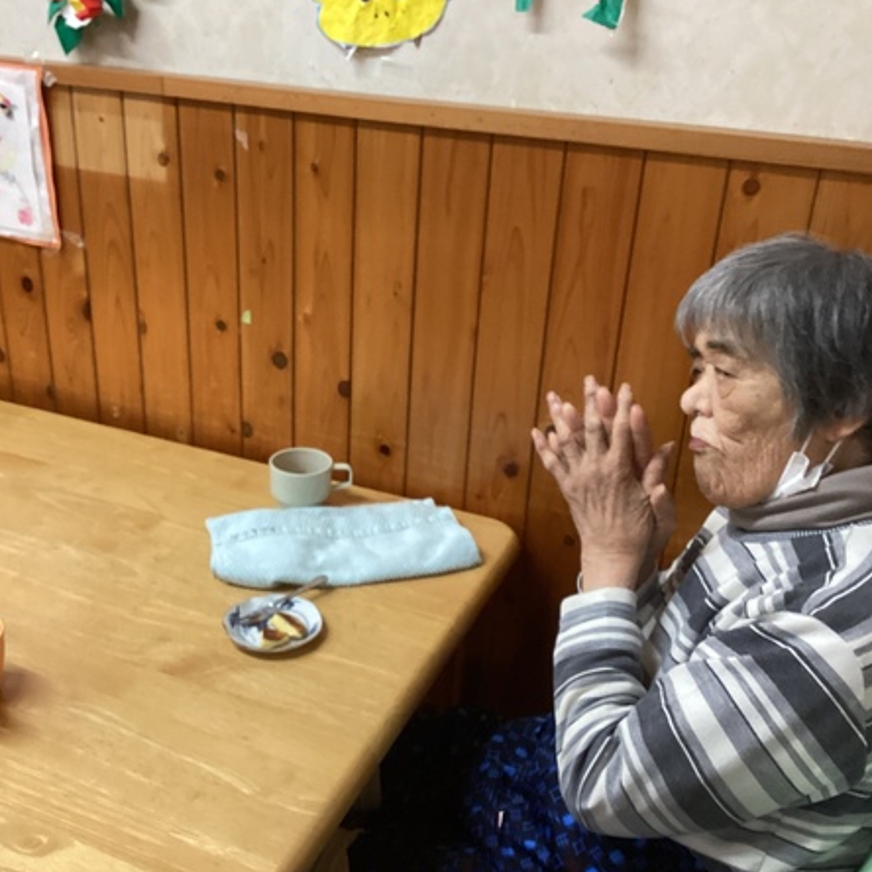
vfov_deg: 44.9
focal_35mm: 37
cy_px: 438
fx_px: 1054
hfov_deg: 44.8
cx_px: 375
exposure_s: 1/60
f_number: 2.4
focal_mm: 3.3
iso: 200
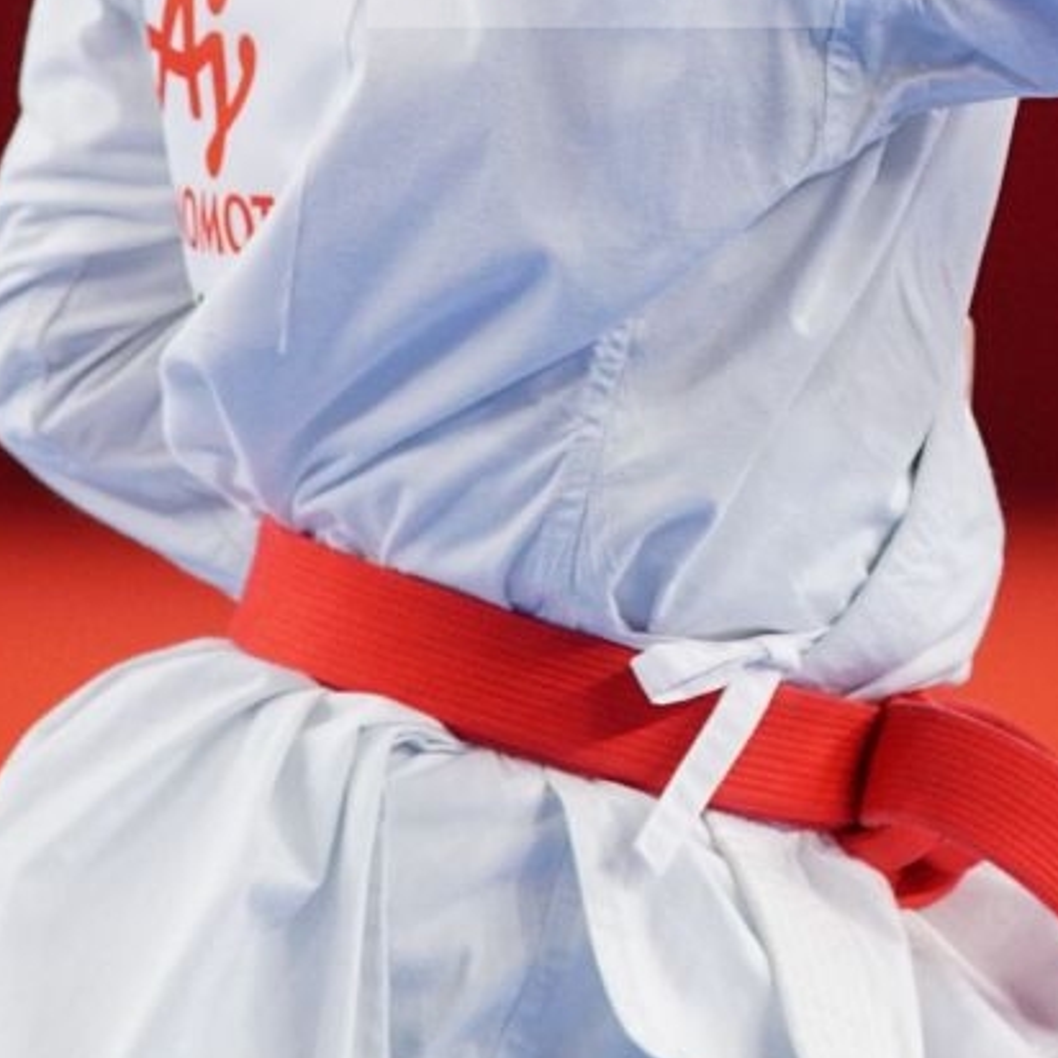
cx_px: 1477
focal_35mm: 1115
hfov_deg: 1.6
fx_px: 38556
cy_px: -205
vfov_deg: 1.6
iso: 800
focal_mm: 200
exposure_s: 1/400
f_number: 3.2
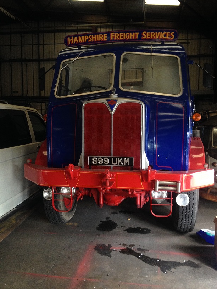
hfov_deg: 40.7
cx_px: 108
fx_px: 293
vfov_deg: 52.6
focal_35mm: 35
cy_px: 144
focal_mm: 4.28
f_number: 2.4
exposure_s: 1/17
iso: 125
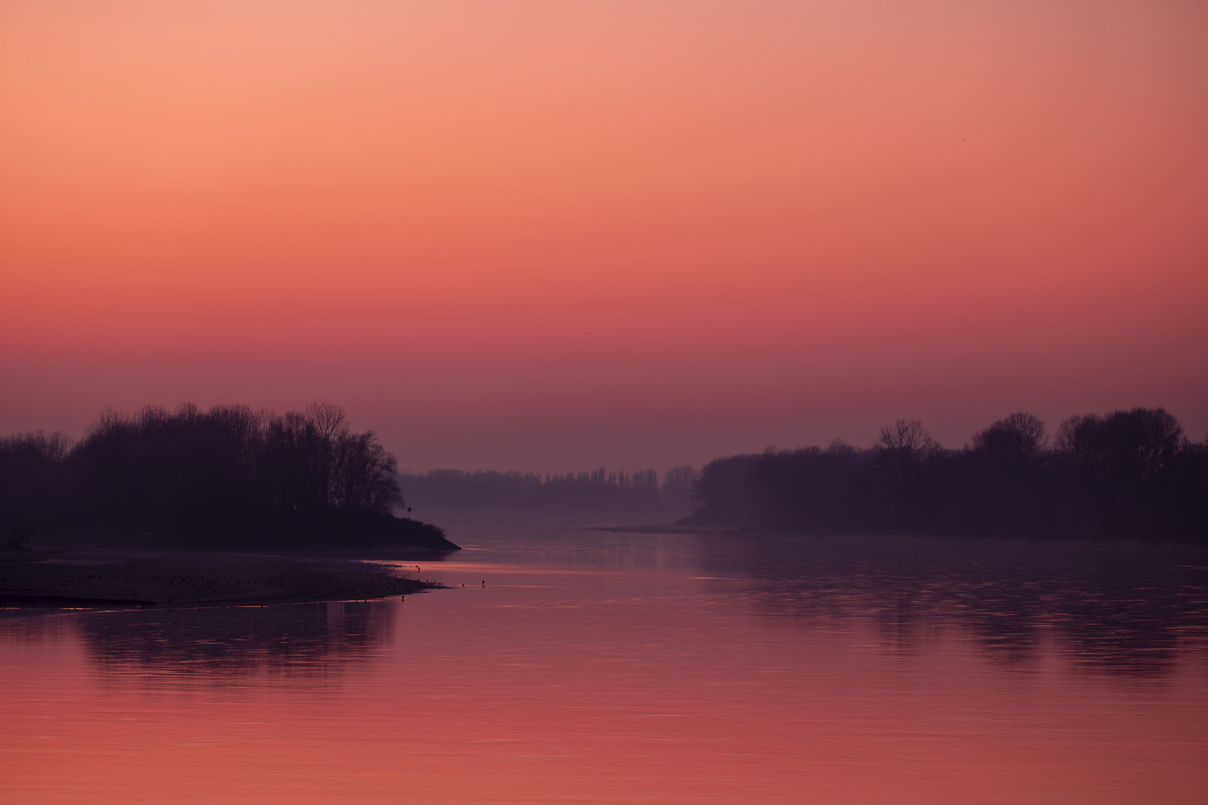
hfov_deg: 13.7
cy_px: 402
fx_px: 5033
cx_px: 604
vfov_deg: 9.1
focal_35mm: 150
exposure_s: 1/13
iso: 400
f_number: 4.5
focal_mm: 100
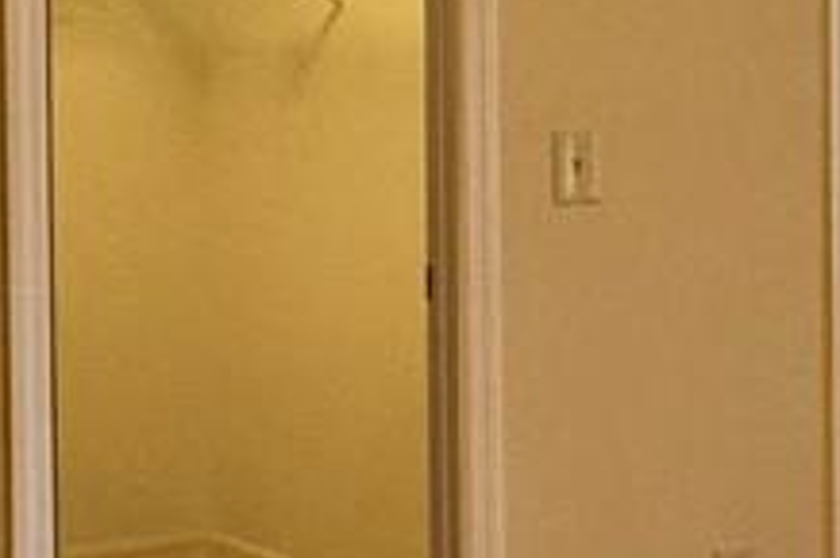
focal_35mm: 107
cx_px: 1403
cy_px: 69
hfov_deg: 16.6
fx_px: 2495
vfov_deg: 12.7
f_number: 2.2
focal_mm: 2.22
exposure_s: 1/120
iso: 200
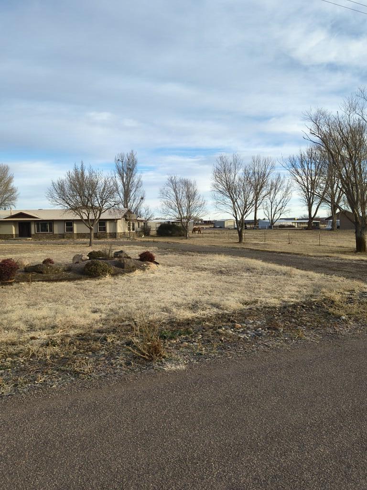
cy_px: 245
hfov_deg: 54.9
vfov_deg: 69.4
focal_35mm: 25
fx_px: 353
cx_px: 184
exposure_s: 1/393
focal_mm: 4.68
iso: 100
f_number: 1.7
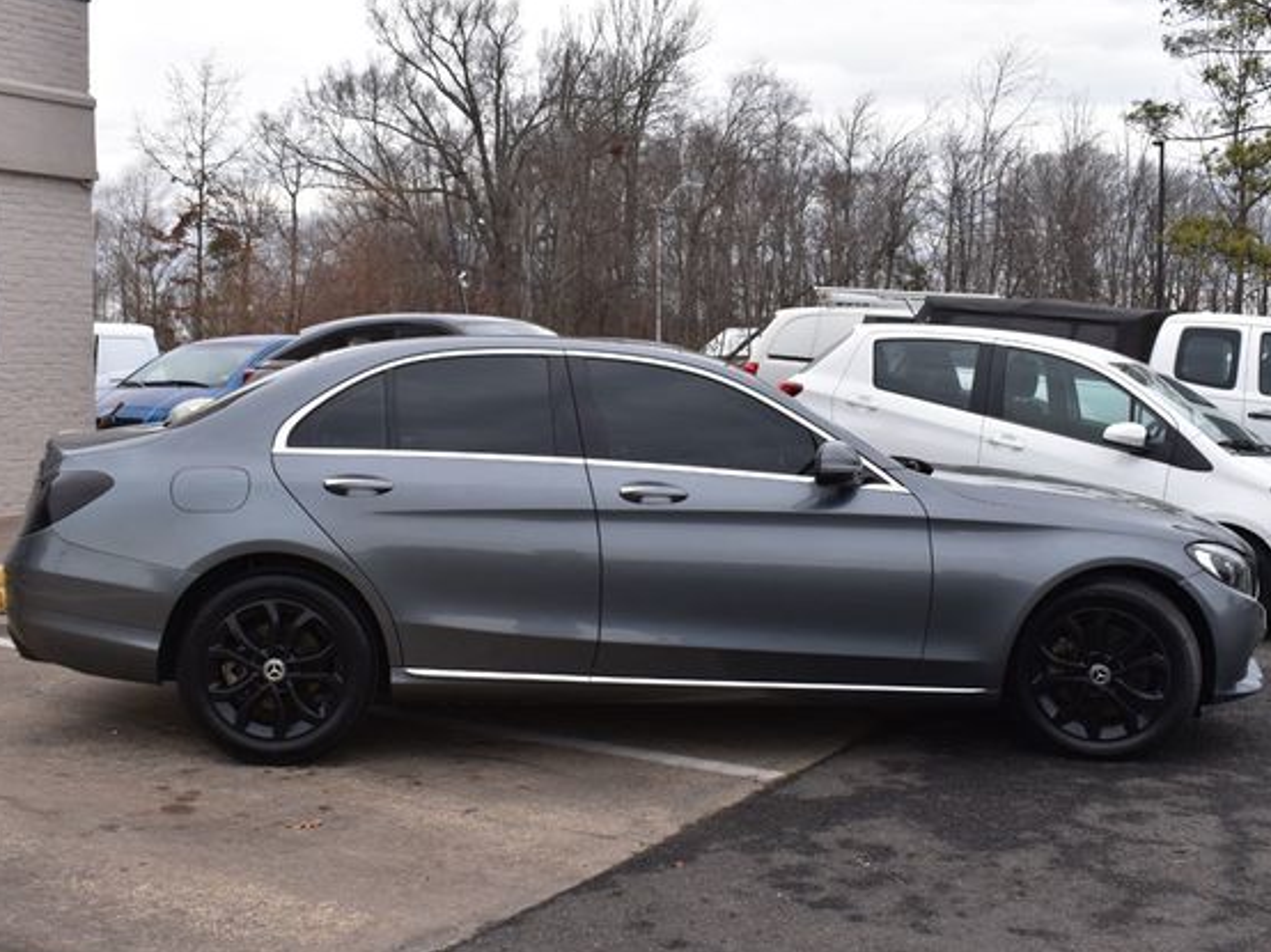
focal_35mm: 40
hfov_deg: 46.8
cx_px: 649
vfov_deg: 35.9
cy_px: 475
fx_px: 1468
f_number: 10
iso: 400
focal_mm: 24
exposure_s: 1/200
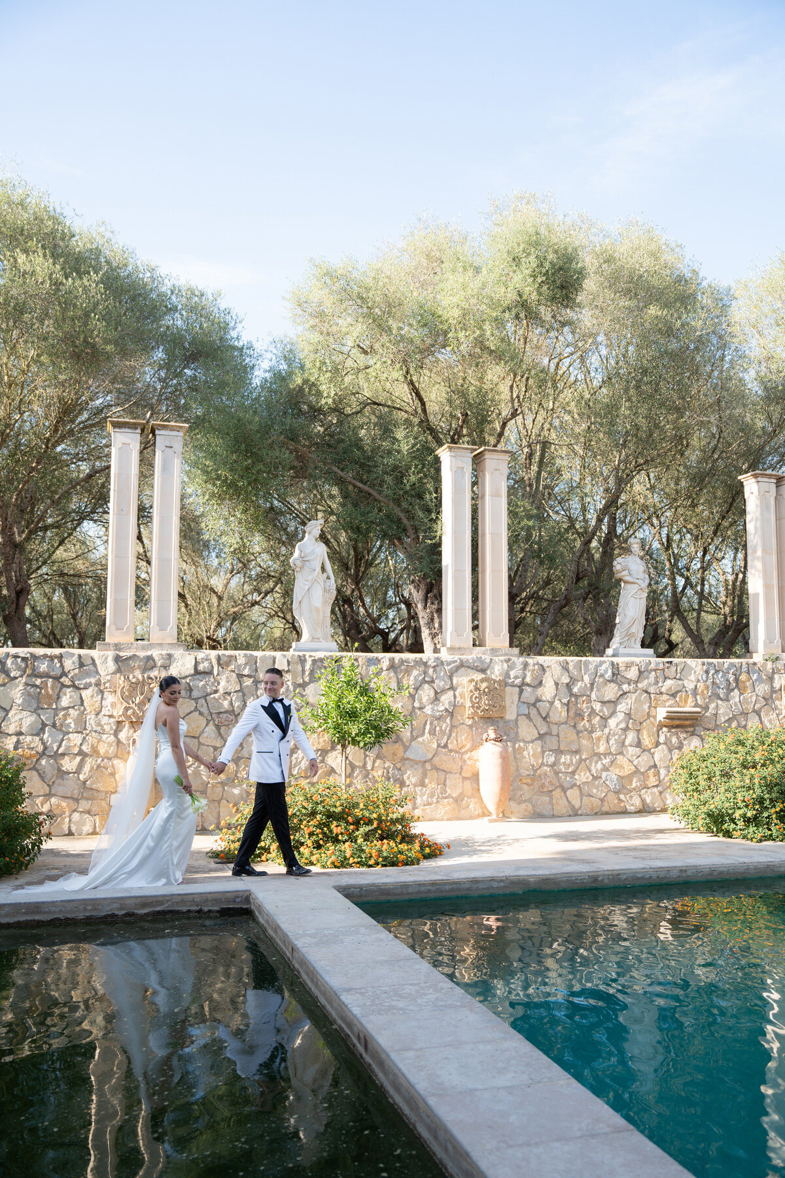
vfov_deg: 61.9
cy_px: 589
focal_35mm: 30
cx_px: 392
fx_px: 981
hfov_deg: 43.6
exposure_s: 1/500
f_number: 2.8
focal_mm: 30
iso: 125
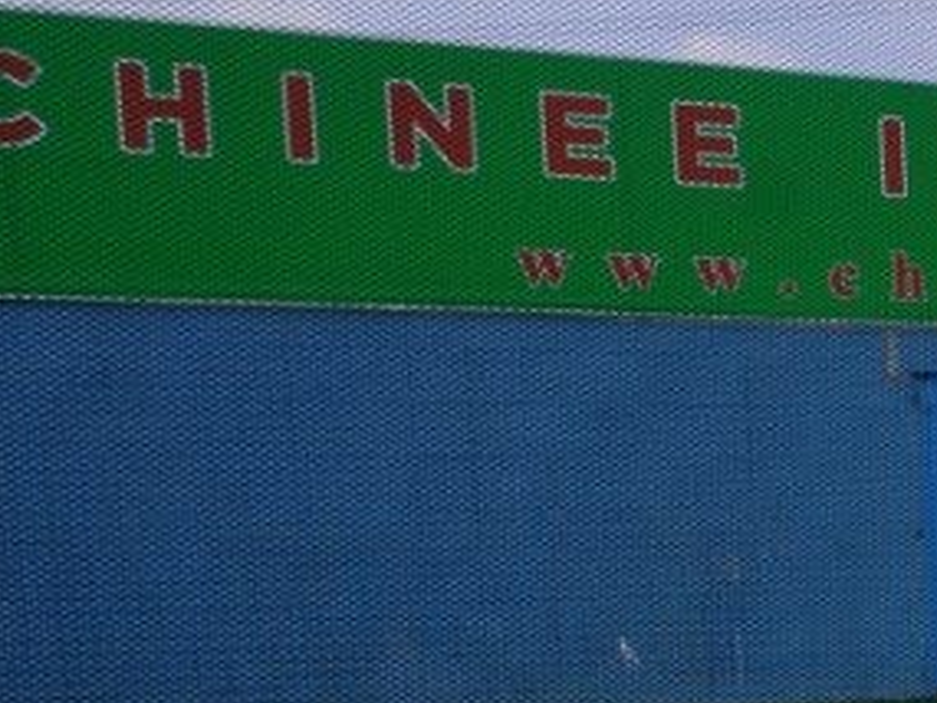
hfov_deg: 18.5
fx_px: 2248
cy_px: 783
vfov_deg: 17.2
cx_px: 1670
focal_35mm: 83
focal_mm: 16
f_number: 9
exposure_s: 1/125
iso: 100
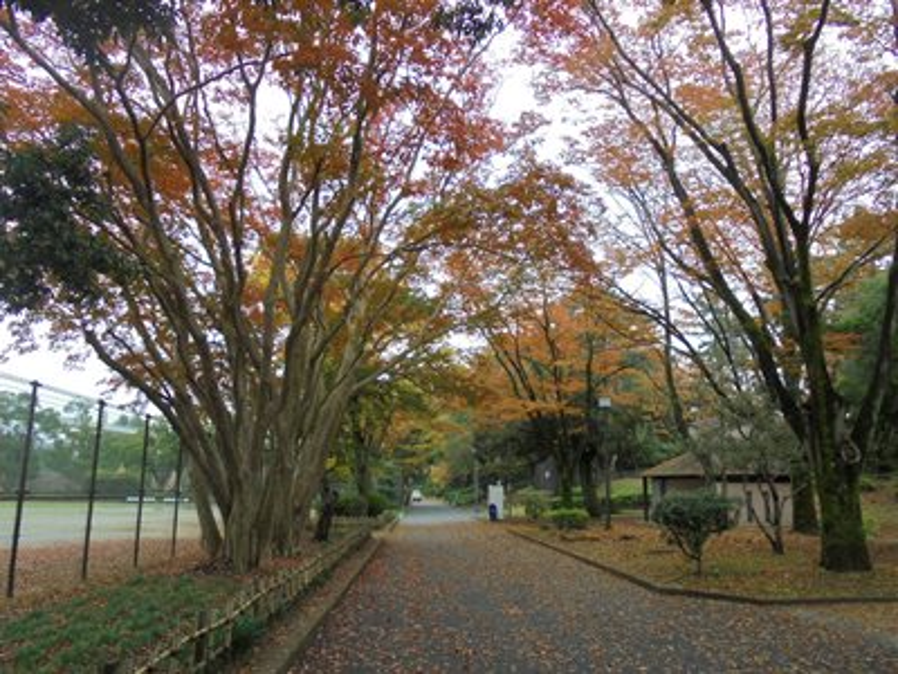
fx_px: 674
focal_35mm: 26
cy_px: 337
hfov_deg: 67.3
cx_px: 449
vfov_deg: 53.1
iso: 100
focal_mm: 4.6
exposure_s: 1/50
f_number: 3.5
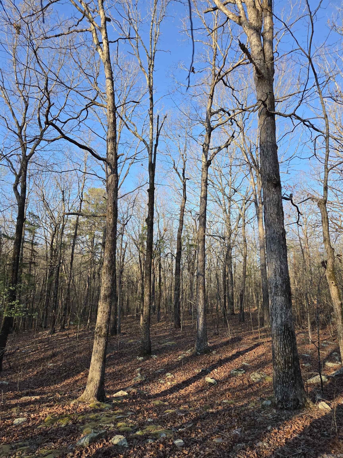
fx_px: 304
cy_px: 229
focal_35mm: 23
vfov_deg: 73.9
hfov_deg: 58.9
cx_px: 172
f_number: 1.8
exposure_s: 1/1013
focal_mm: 5.4
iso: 80
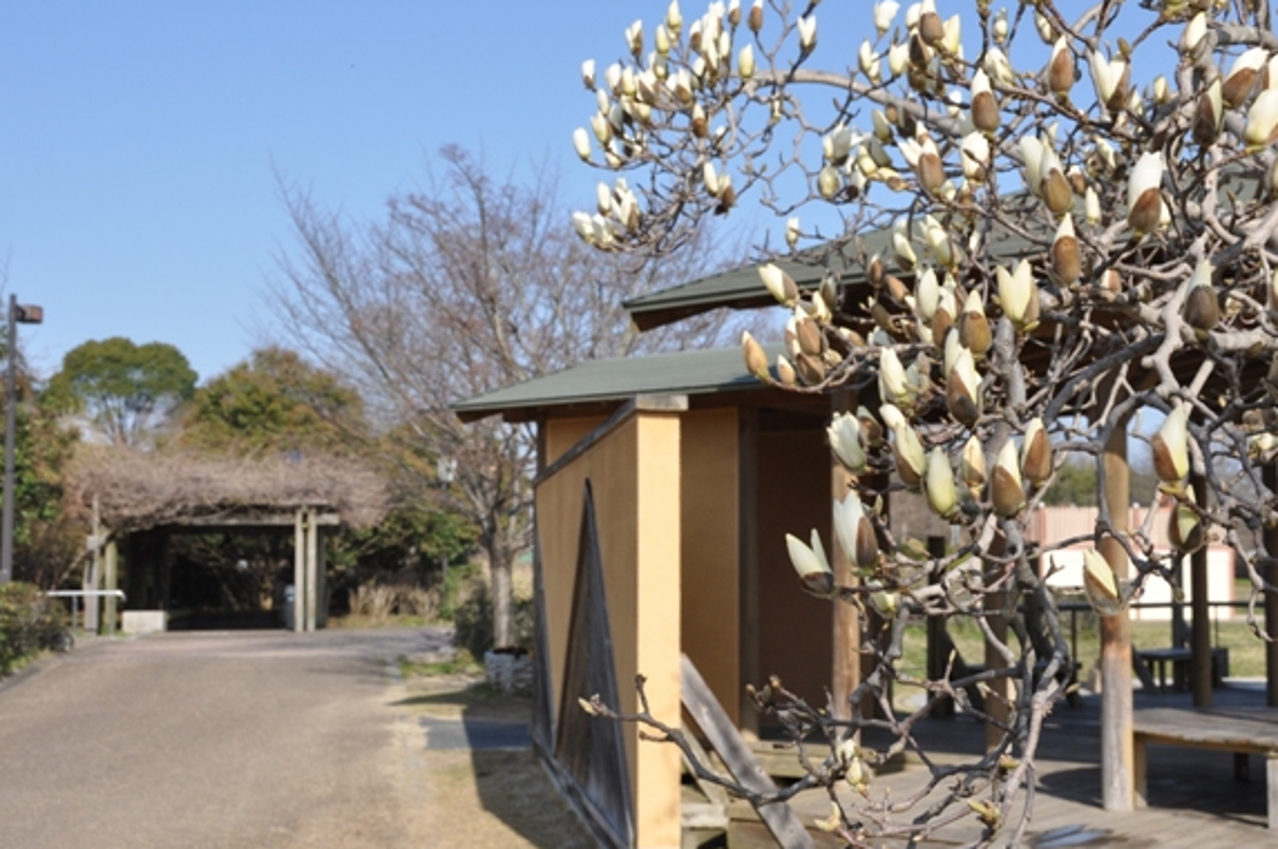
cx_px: 681
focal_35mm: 47
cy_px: 464
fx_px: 1667
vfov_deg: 28.6
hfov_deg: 41.9
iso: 200
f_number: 8
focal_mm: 28
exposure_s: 1/350
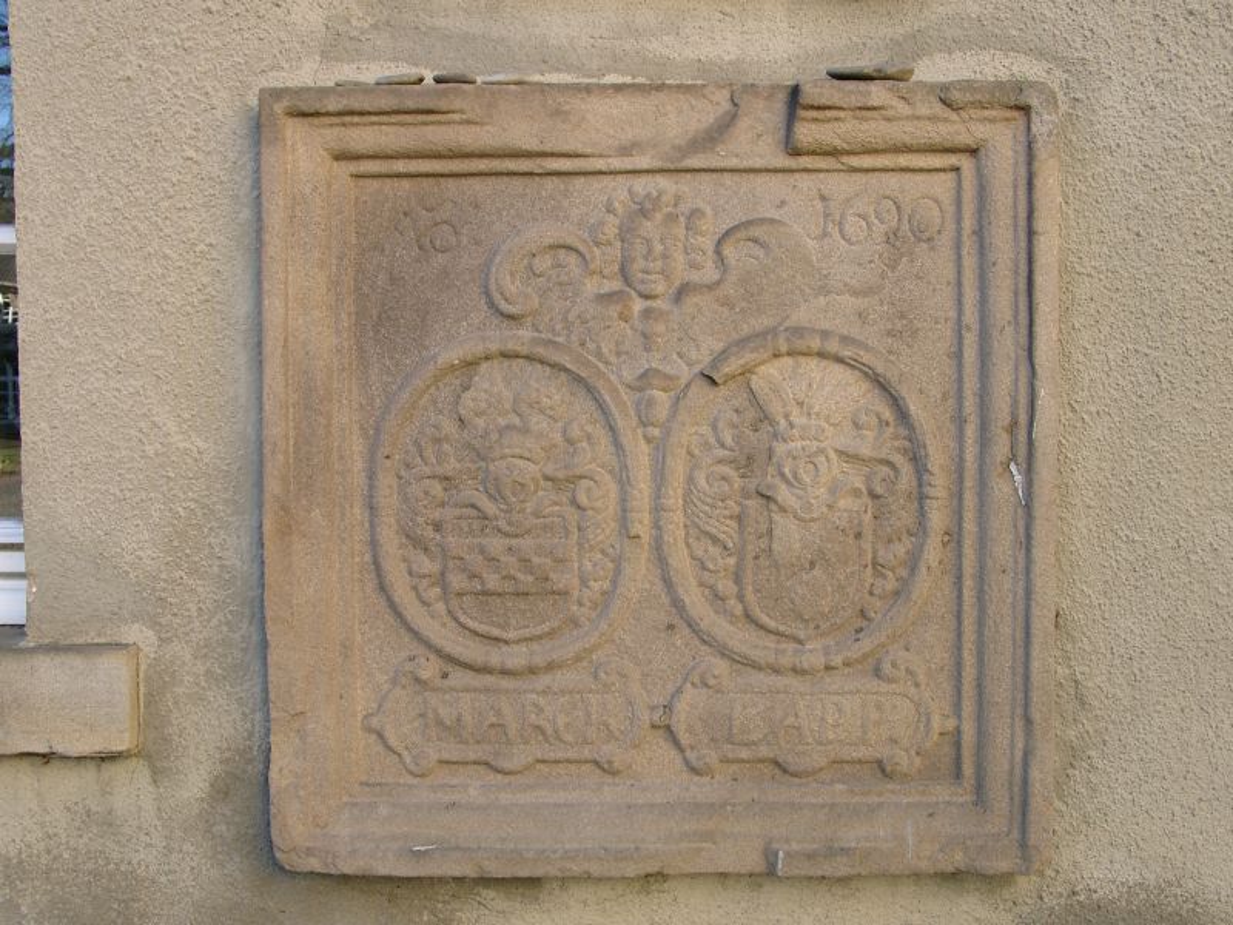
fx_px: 1425
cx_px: 616
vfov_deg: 36.0
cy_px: 462
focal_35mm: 40
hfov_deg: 46.8
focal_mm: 8.4
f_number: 4
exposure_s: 1/83.5
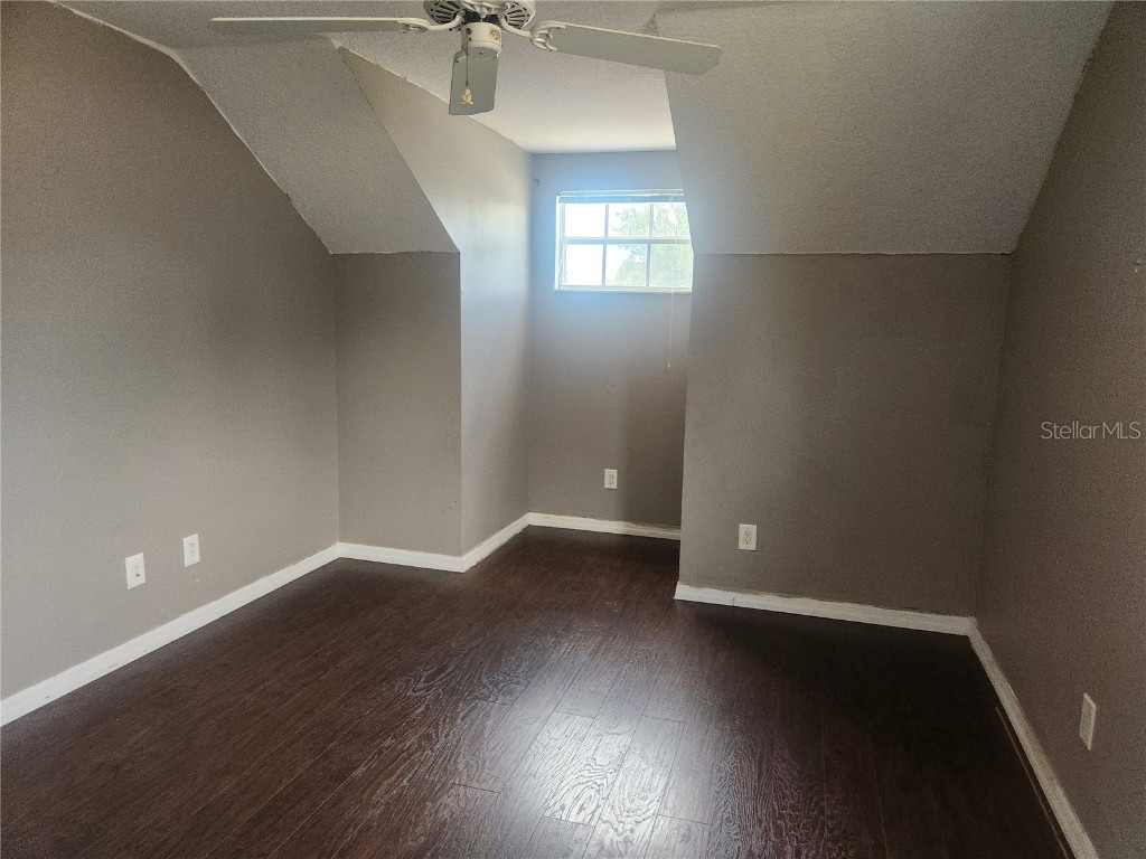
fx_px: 761
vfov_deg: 58.9
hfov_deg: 73.9
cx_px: 573
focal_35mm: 23
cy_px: 430
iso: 640
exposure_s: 1/120
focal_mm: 5.4
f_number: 1.8
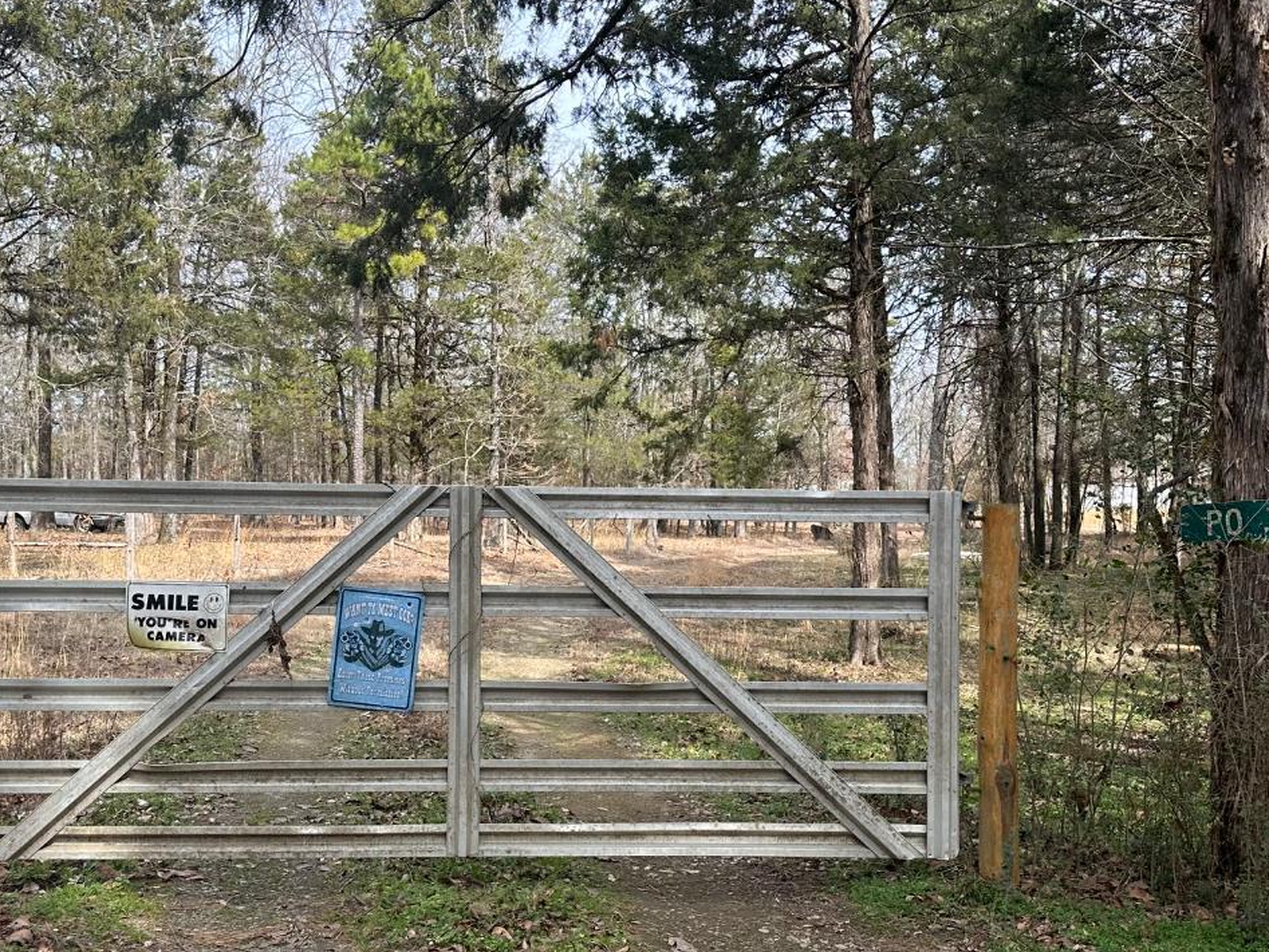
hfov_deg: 48.8
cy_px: 570
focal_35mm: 38
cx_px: 556
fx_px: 1394
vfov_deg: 37.6
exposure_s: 1/1183
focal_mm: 6.86
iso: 80
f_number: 1.78
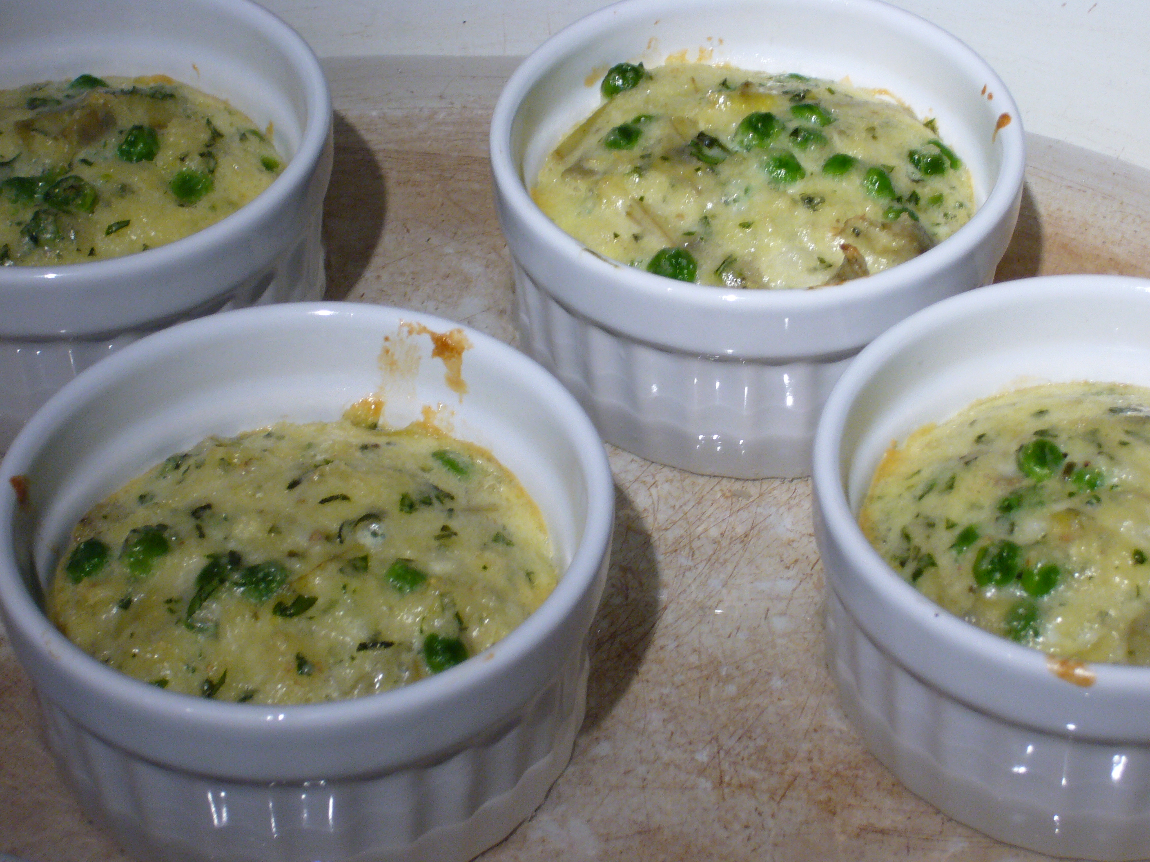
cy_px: 431
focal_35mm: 97
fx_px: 3222
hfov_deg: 20.2
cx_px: 575
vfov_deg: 15.2
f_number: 4.8
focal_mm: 16.1
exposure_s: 1/15
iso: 160
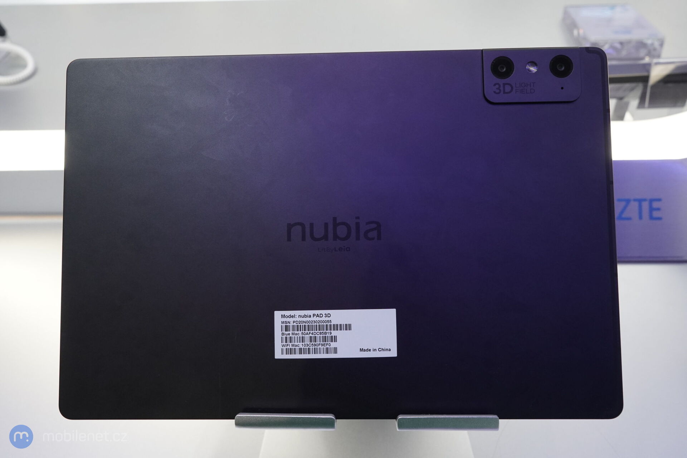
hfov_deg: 60.3
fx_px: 592
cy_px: 229
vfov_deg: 42.3
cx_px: 344
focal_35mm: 31
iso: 3200
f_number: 8
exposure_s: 1/160
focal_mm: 31
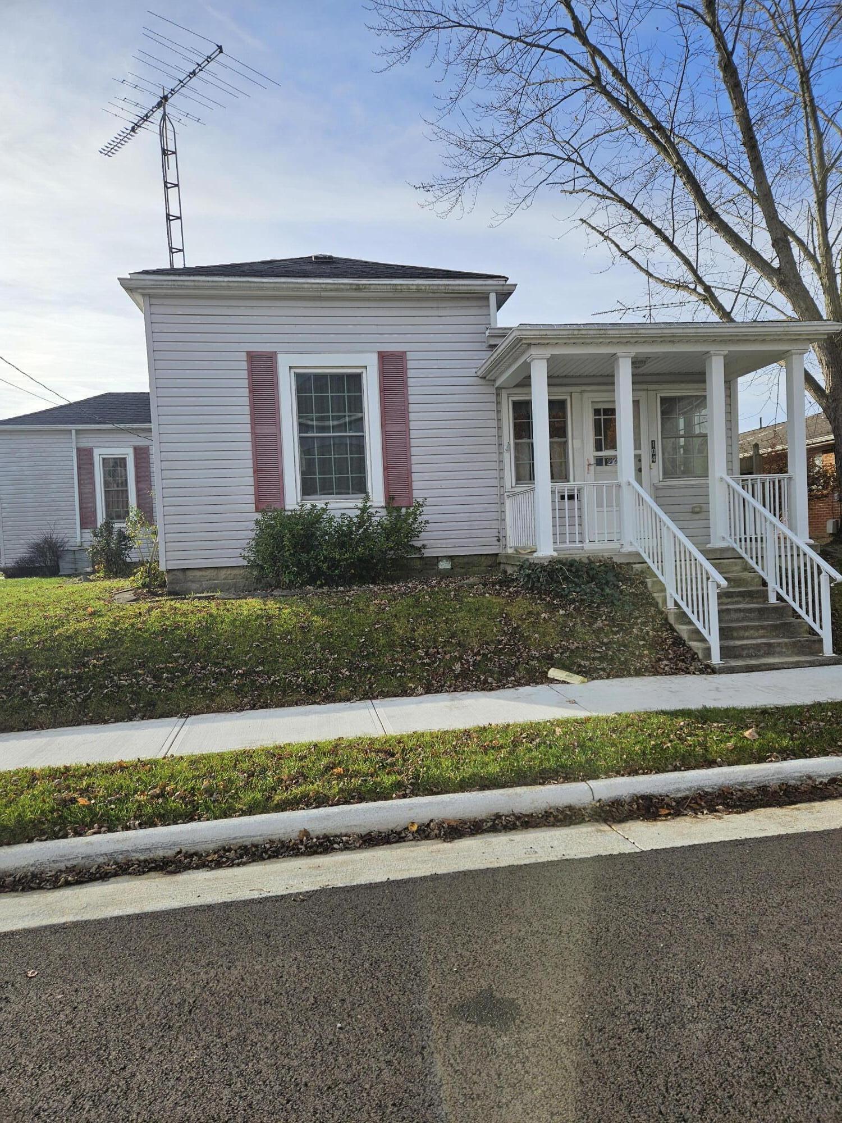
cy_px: 562
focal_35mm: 23
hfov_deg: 58.9
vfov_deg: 73.9
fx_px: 746
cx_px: 421
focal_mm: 5.4
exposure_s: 1/1336
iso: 25
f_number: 1.8
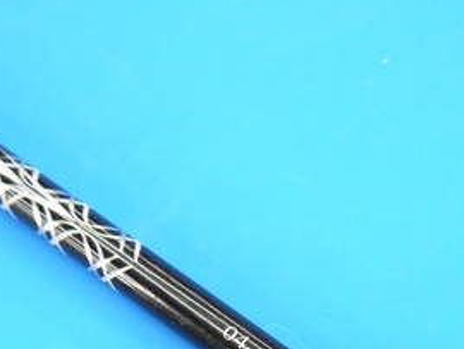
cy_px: 406
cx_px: 290
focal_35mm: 71
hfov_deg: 27.3
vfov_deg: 19.7
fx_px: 953
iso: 500
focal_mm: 15
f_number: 3.6
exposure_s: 1/125
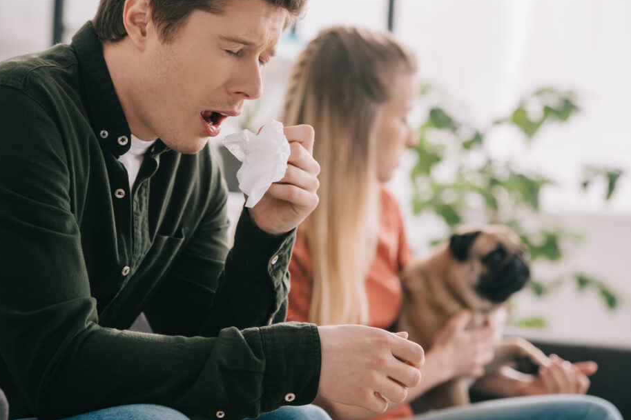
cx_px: 310
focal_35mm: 130
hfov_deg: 15.8
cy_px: 198
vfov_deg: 10.5
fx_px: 2278
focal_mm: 116
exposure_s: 1/200
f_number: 4
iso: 250
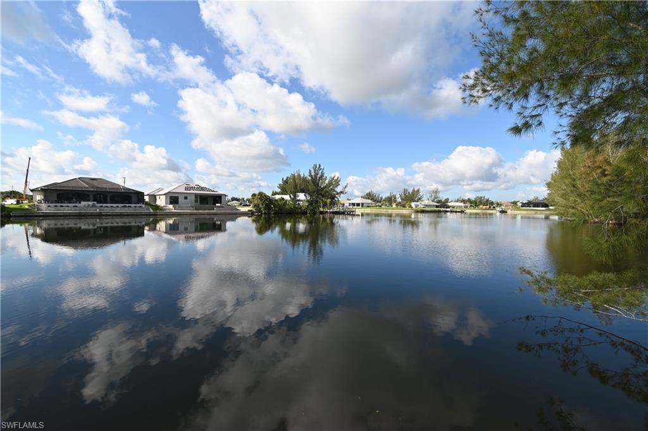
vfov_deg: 77.3
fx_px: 270
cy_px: 216
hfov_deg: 100.4
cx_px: 324
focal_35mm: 15
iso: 100
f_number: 7.1
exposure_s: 1/320
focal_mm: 10
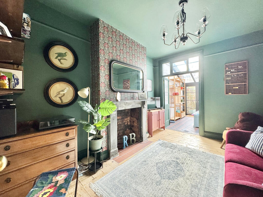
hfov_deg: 102.1
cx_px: 132
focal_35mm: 14
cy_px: 98
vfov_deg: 85.7
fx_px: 106
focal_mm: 2.22
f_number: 2.2
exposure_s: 1/50
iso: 200
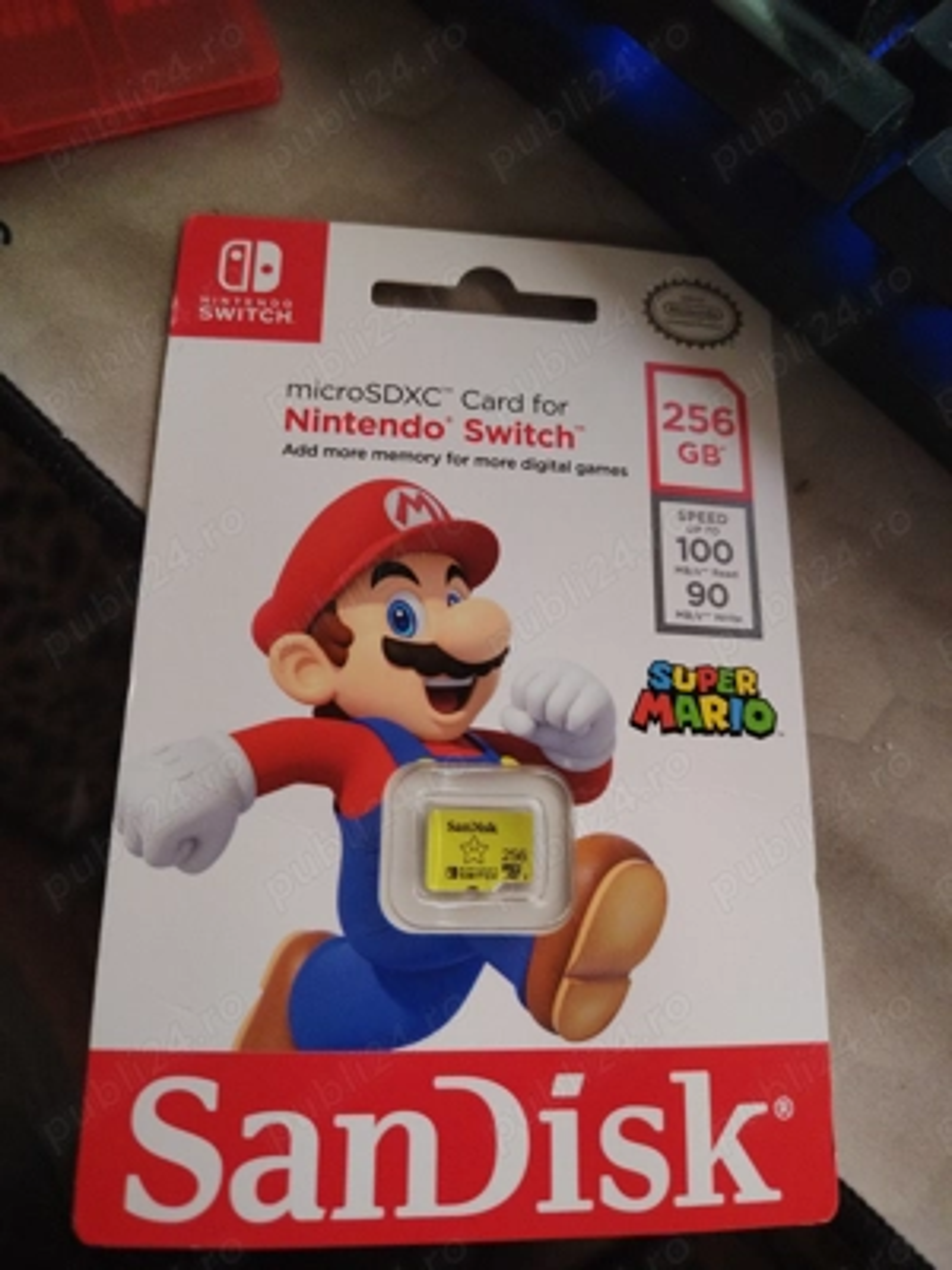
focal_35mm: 24
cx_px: 476
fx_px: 880
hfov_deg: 56.8
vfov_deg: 71.6
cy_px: 635
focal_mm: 5.25
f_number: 1.75
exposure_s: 1/25
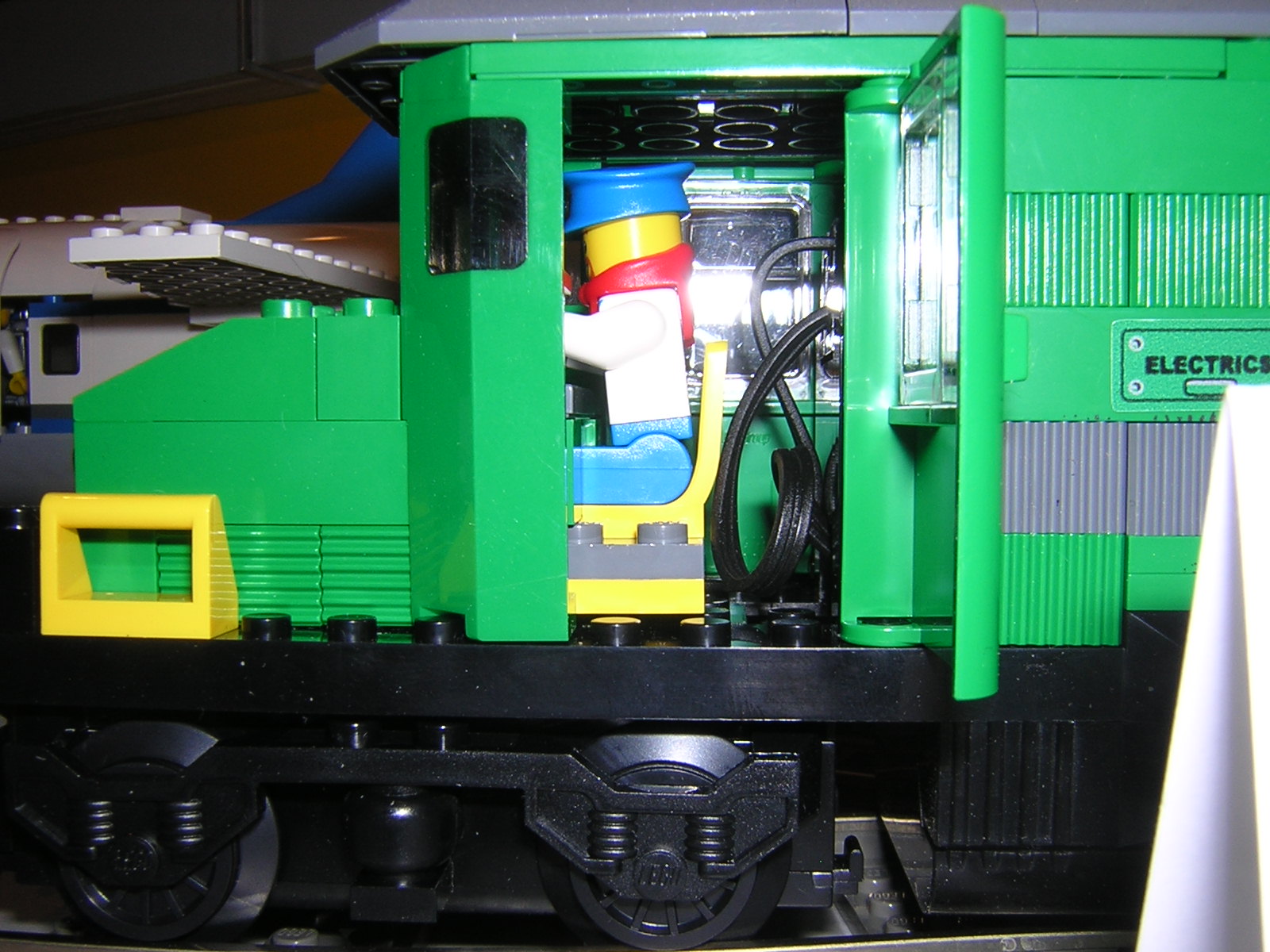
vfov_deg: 39.7
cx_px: 635
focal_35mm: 36
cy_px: 476
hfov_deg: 51.4
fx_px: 1321
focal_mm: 4.7
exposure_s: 1/60.1
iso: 100
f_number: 5.2
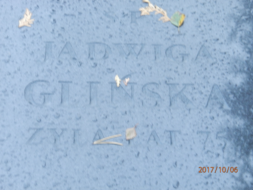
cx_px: 126
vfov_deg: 18.0
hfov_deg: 23.8
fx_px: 599
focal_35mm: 82
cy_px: 95
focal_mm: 14.6
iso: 200
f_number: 4.2
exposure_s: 1/4
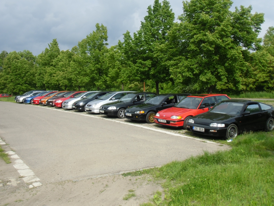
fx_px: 261
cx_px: 137
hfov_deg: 55.4
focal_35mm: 33
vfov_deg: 42.9
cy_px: 103
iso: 64
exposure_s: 1/500
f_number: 3.7
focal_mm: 5.93
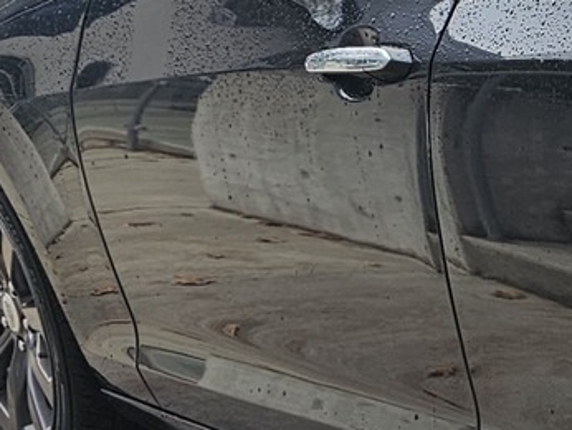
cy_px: 395
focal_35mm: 136
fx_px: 2249
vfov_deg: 10.8
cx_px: 1390
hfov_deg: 11.7
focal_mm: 6.3
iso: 16
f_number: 1.7
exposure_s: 1/120
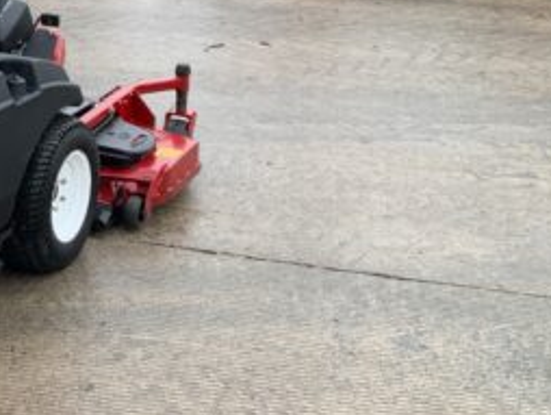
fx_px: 1163
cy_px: 74
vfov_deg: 19.9
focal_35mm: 73
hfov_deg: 24.6
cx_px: -78
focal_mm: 3
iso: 20
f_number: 1.8
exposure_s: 1/122
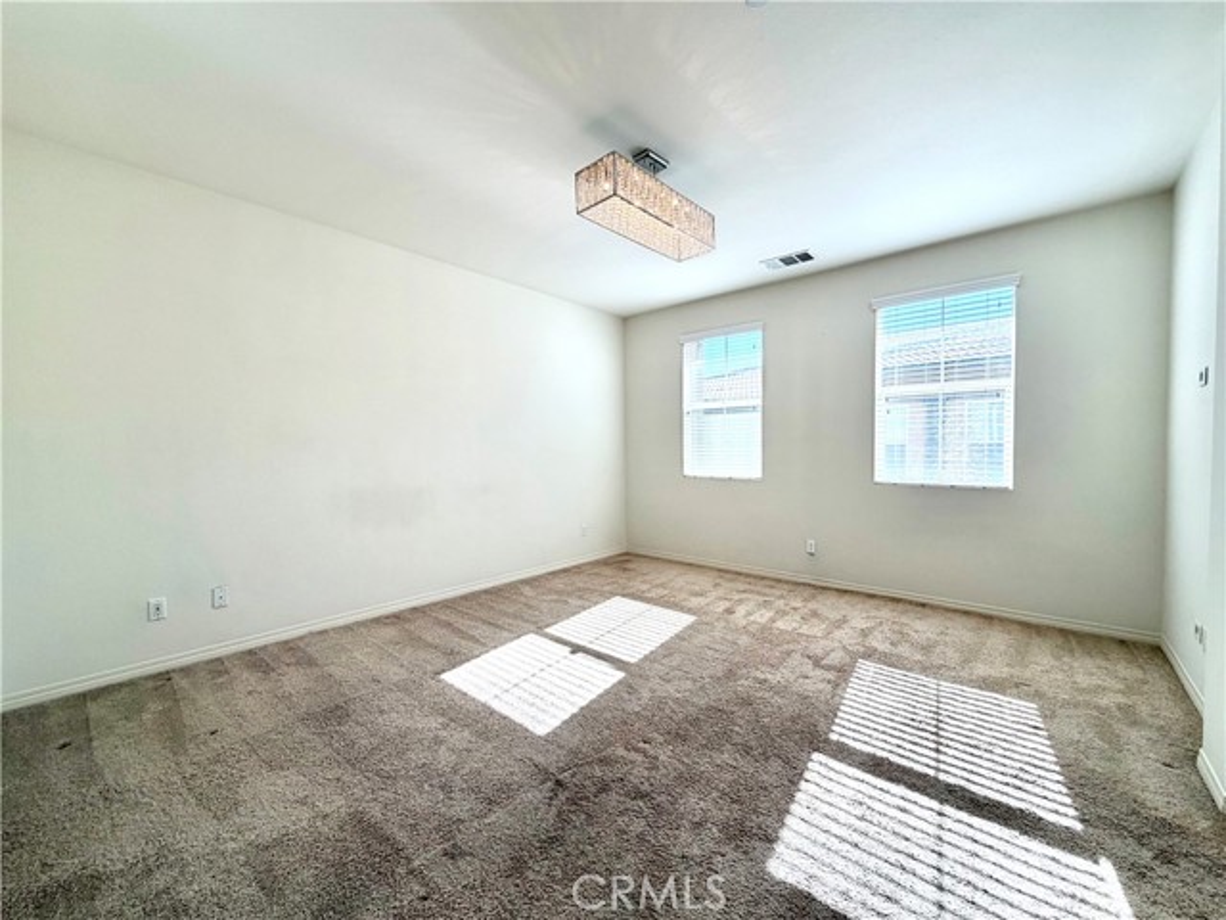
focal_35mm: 14
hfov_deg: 102.1
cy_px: 460
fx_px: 496
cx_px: 613
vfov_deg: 85.7
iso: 40
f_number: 2.2
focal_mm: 2.22
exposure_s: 1/218
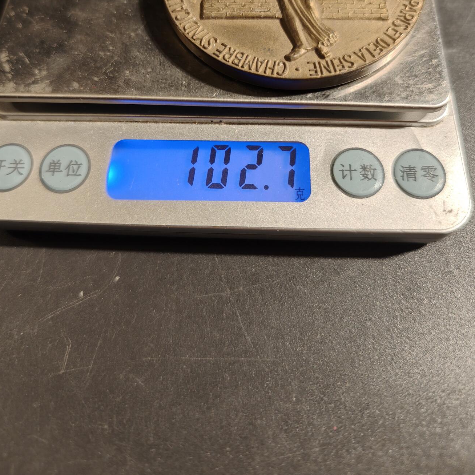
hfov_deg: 57.3
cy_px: 149
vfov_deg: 55.8
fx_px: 435
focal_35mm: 28
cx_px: 238
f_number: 1.6
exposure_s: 1/100
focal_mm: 6.06
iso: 160
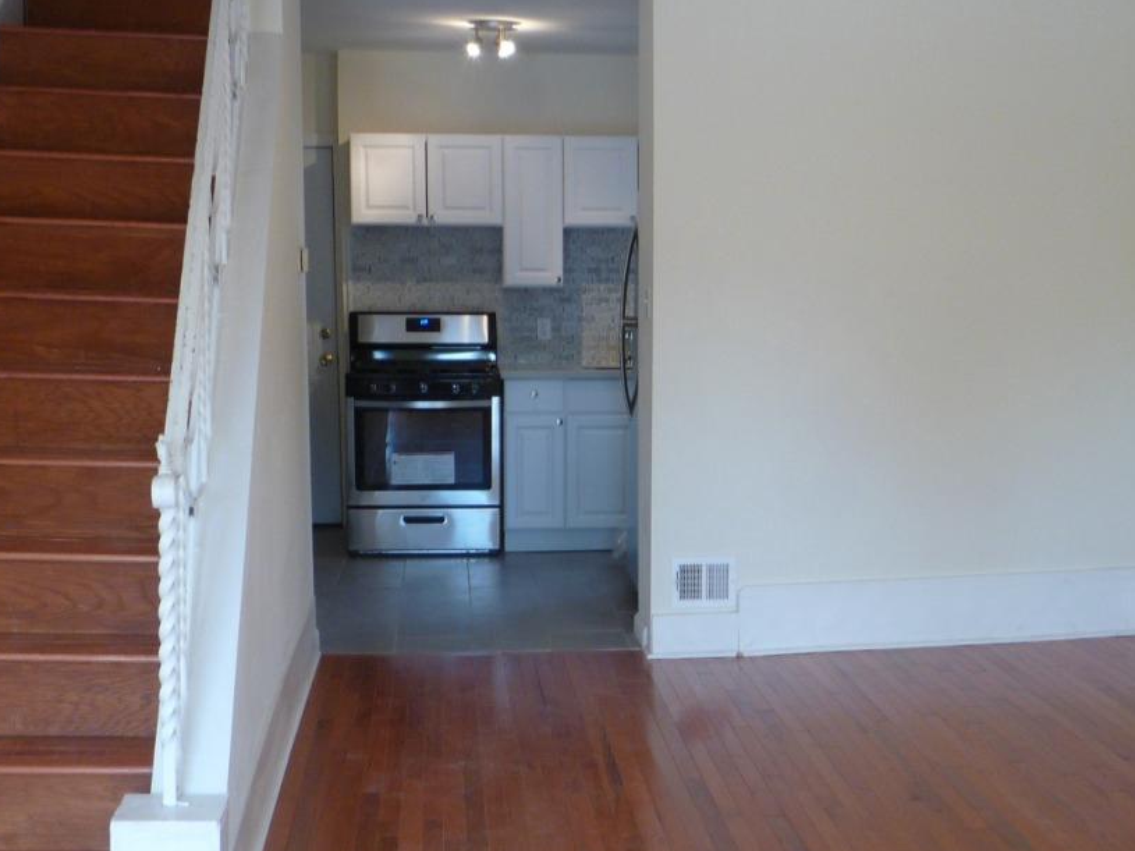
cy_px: 524
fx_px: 1738
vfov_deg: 27.4
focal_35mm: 53
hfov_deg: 36.1
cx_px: 652
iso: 125
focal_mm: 5.2
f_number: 3.3
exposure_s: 1/30
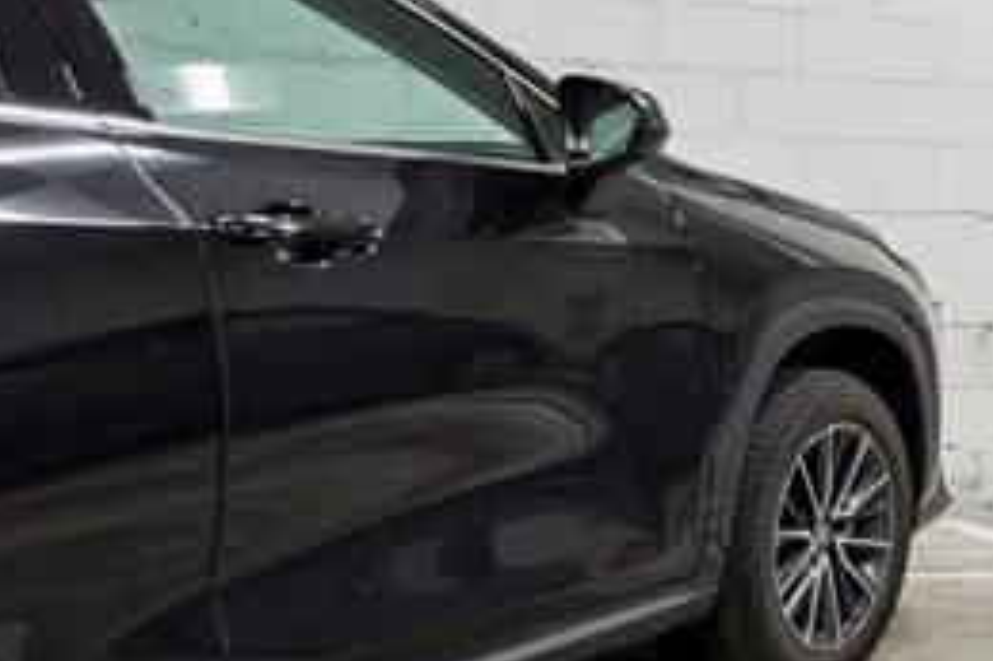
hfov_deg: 21.8
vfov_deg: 22.1
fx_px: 1681
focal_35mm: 61
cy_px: 197
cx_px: 1757
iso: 100
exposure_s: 1/4
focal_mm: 15.5
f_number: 7.1
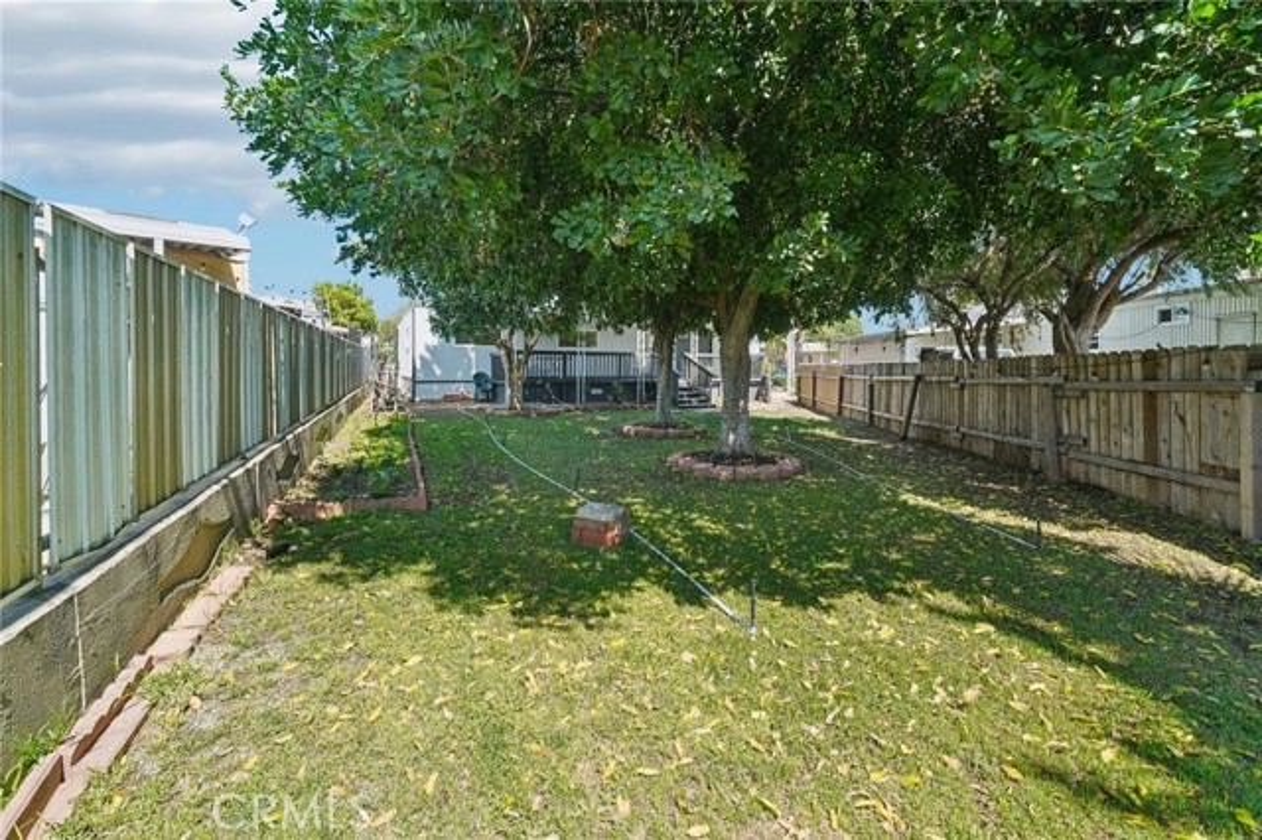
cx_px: 631
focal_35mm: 13
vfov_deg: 85.4
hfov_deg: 108.4
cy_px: 420
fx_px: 455
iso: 100
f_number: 8
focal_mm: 13
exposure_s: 1/40
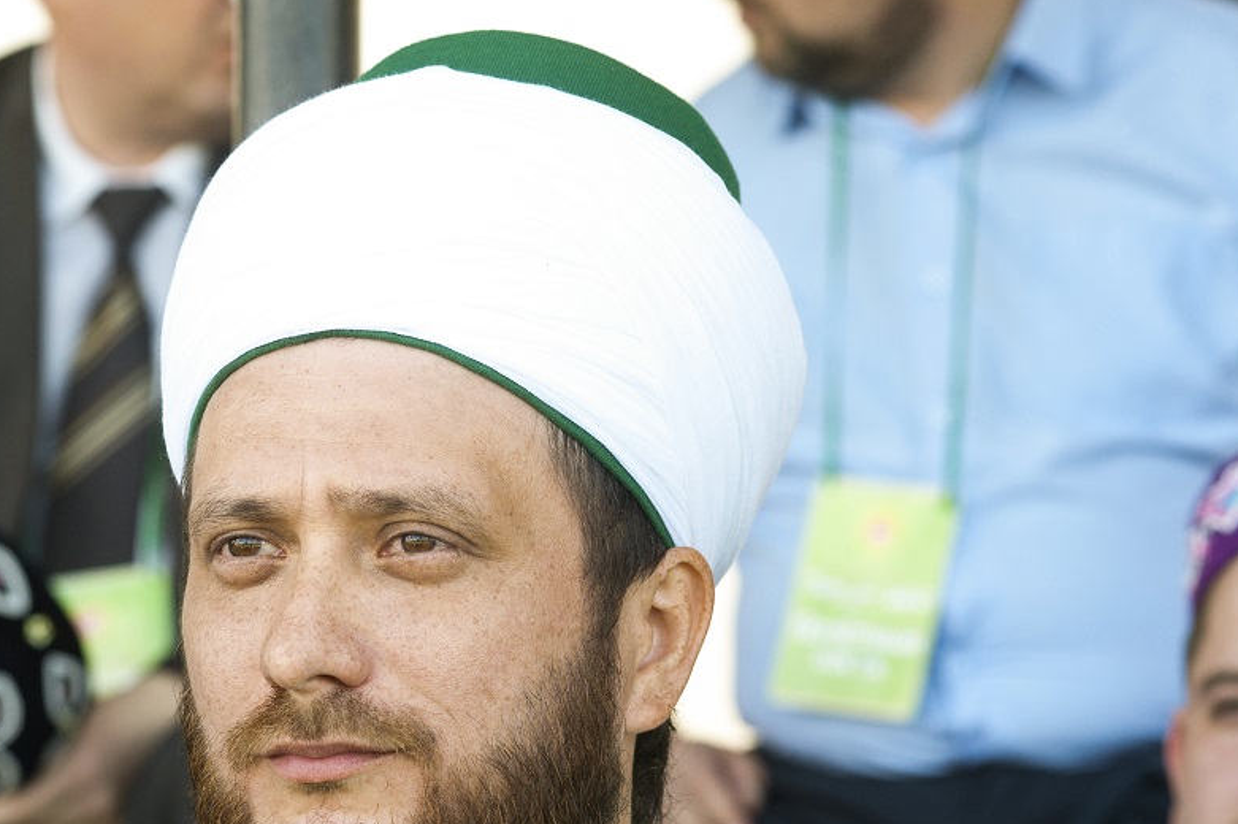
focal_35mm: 172
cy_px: 599
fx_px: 5912
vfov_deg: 8.0
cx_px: 411
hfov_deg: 11.9
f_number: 8
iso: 1000
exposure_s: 1/320
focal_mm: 112
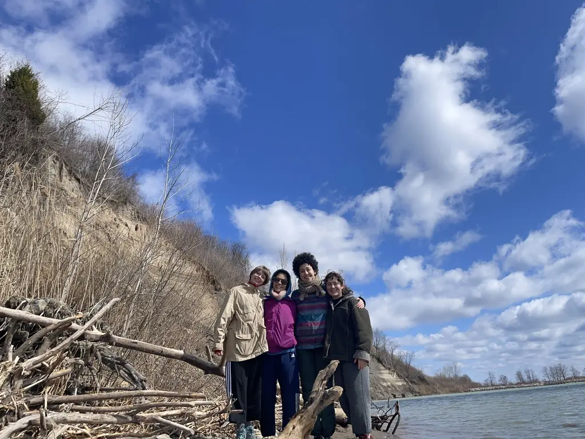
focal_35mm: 26
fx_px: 439
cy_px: 220
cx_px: 292
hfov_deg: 67.3
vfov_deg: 53.1
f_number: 1.6
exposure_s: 1/4831
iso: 32
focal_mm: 4.2
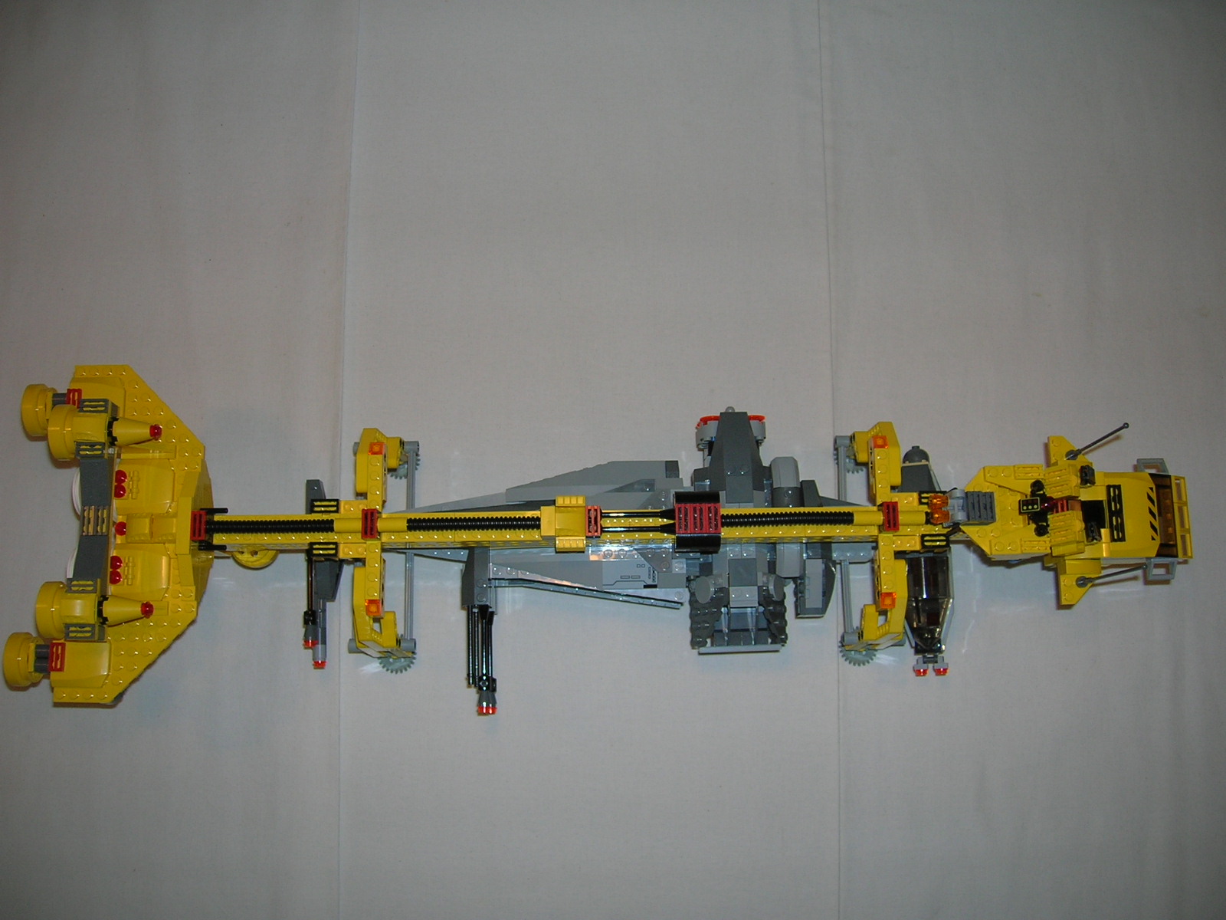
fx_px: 1204
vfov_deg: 41.8
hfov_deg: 54.0
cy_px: 460
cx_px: 613
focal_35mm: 34
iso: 50
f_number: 2.9
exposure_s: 1/60.1
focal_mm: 5.7
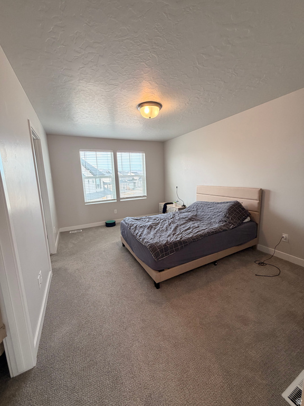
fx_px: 164
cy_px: 203
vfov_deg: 102.1
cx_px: 152
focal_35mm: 14
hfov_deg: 85.7
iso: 160
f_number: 2.2
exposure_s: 1/120
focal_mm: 2.22
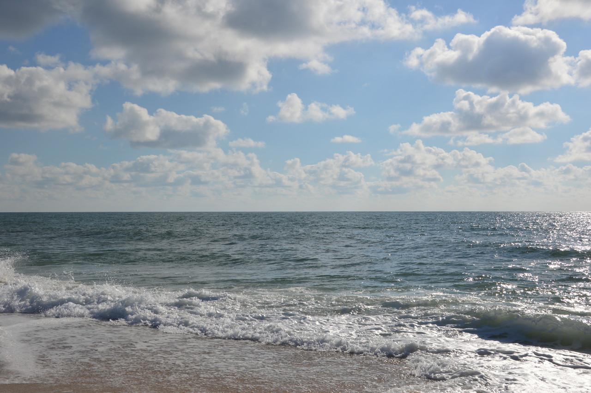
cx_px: 296
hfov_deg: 43.6
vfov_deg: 29.8
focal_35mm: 45
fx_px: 738
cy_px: 196
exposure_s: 1/500
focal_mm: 30
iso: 100
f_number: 10
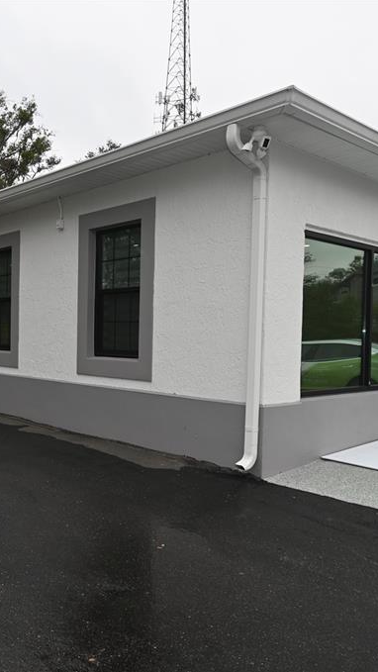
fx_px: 549
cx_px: 104
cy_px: 336
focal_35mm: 31
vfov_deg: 63.0
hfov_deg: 37.3
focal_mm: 13
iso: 100
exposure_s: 1/125
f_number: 5.6
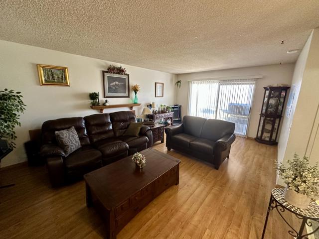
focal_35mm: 14
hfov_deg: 102.1
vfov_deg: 85.7
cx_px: 160
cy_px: 120
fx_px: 129
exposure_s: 1/60
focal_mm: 2.22
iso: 250
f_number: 2.2
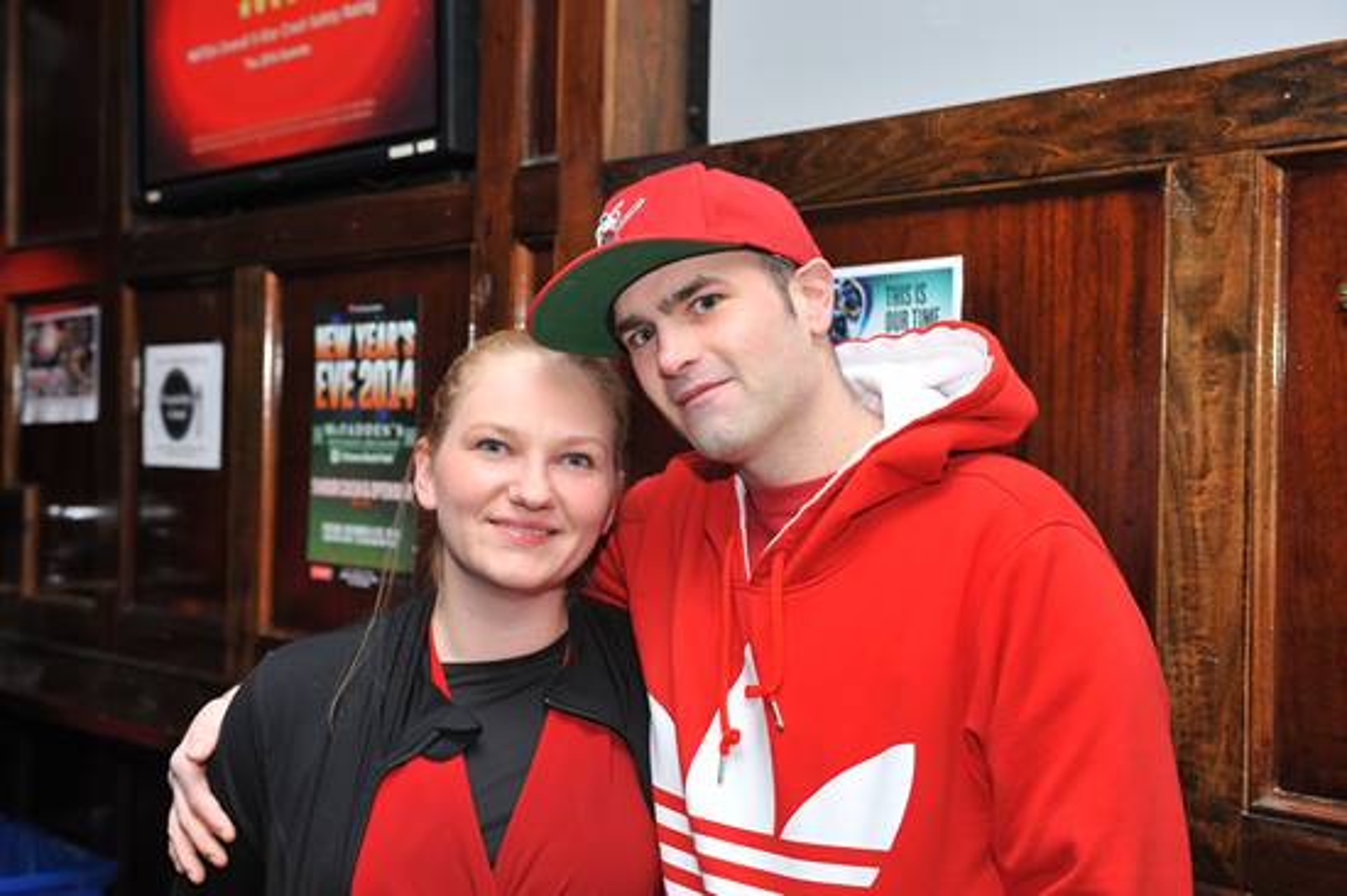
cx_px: 674
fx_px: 1870
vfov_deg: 27.0
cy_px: 448
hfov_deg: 39.6
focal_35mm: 50
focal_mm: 50
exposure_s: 1/100
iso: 1000
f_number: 5
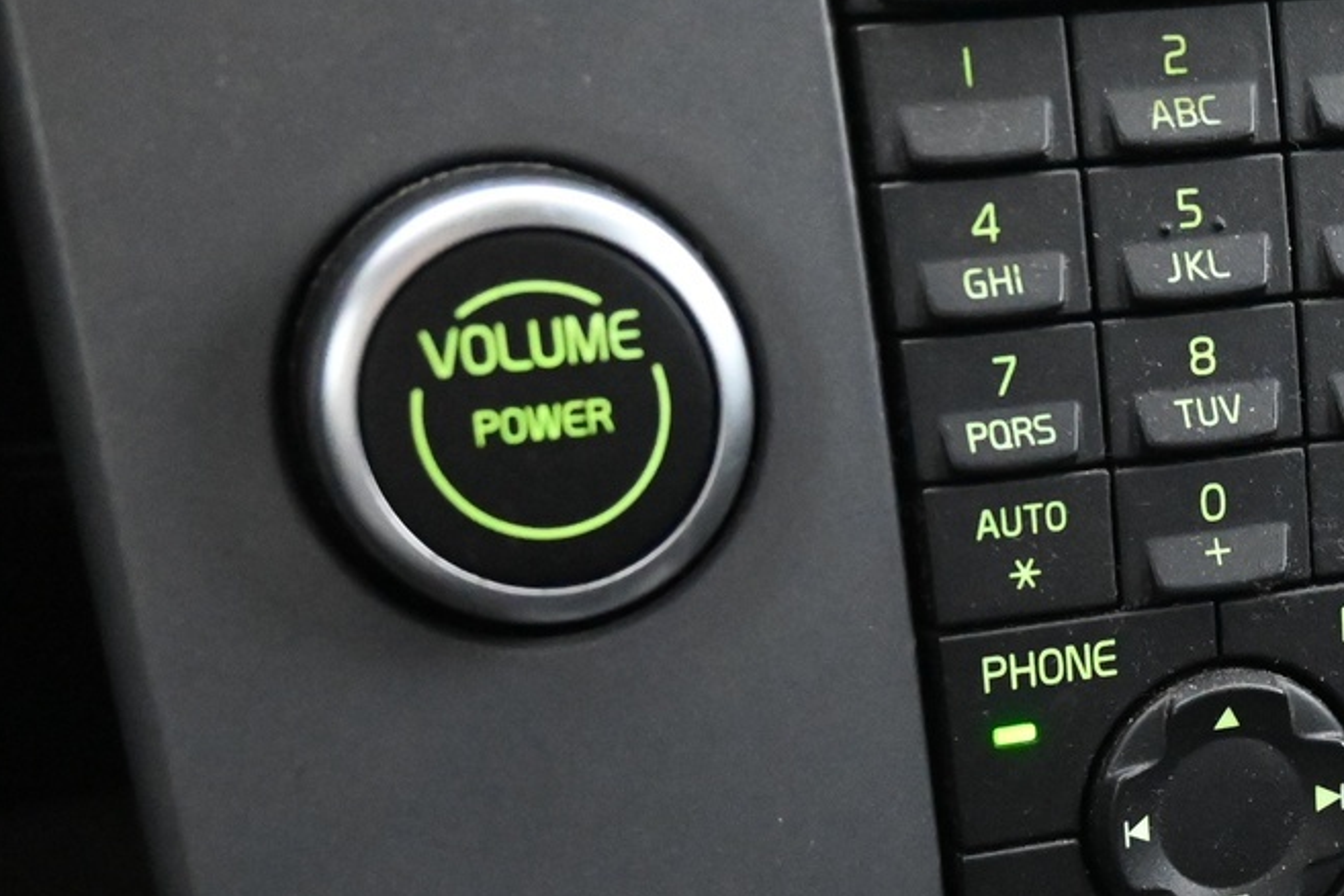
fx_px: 2762
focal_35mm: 74
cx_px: 1137
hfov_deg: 26.7
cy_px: 931
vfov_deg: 17.9
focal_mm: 20
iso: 7200
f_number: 3.8
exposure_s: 1/30
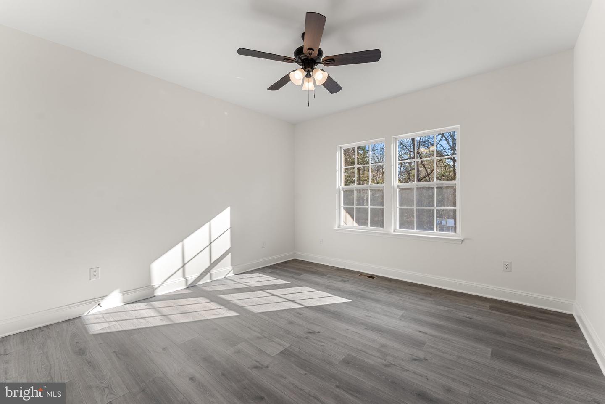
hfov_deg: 104.3
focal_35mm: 14
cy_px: 202
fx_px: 235
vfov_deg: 81.2
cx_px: 302
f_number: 8
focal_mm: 14
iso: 500
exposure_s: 1/50
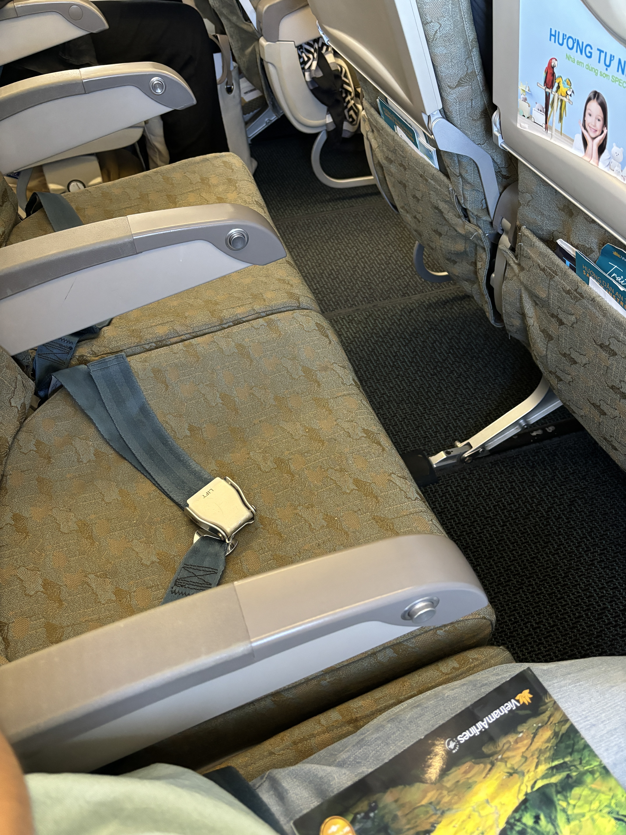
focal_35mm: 26
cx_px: 313
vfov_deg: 67.3
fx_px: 627
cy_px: 418
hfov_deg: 53.1
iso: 500
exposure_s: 1/50
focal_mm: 5.96
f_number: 1.6
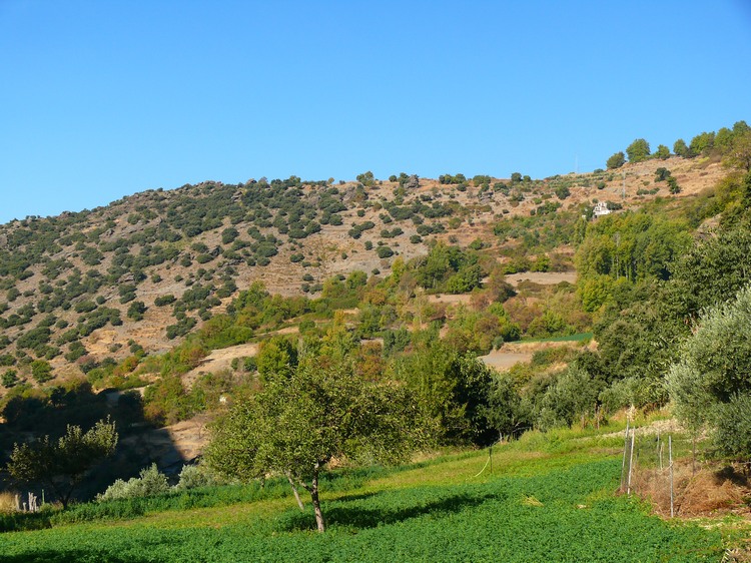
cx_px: 376
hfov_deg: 32.2
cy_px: 282
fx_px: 1301
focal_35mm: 60
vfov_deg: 24.4
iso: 100
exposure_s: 1/200
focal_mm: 12.7
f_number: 4
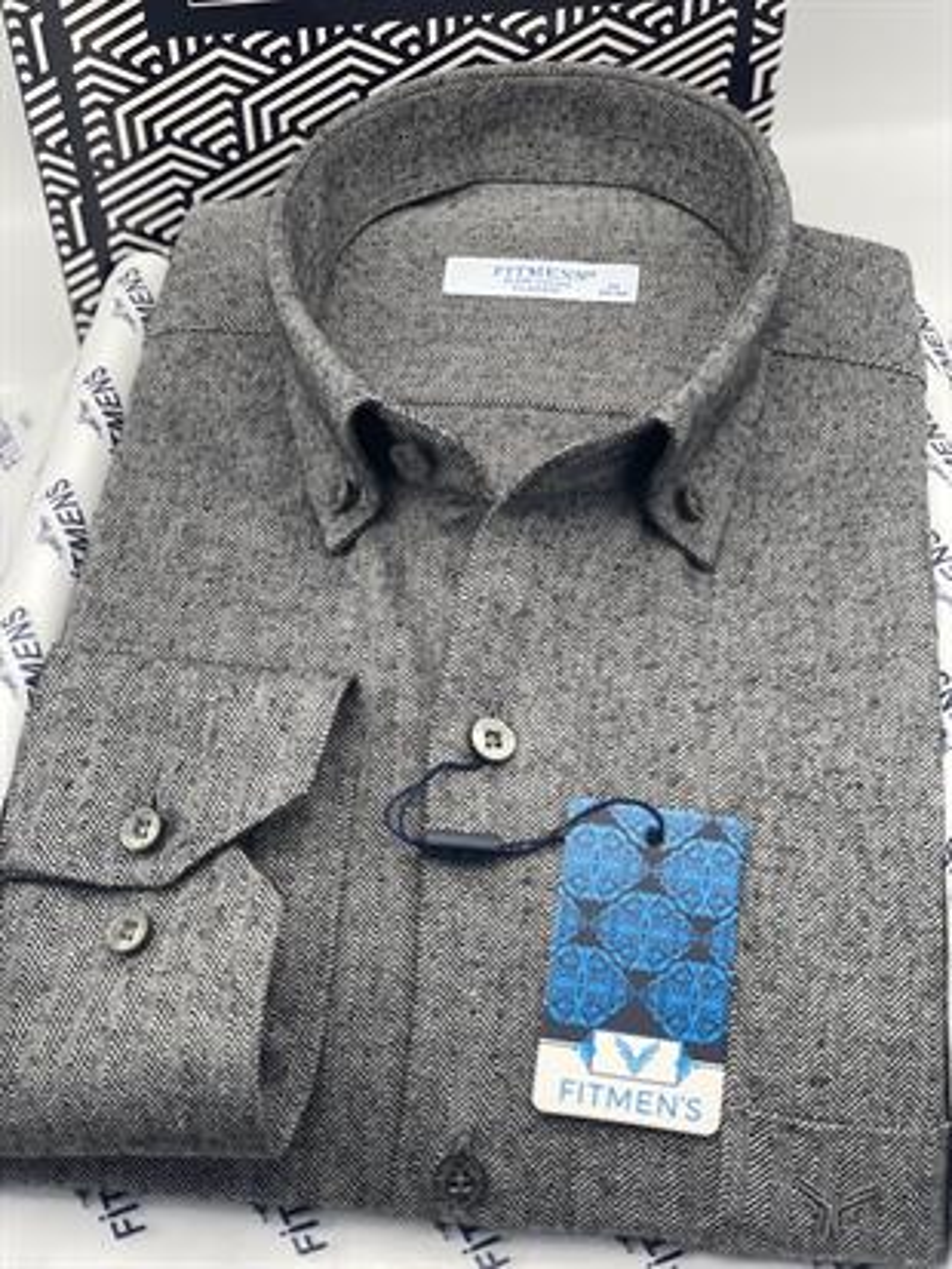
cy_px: 634
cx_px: 476
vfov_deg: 36.8
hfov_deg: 28.0
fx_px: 1906
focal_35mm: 52
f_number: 2
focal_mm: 6
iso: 50
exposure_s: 1/100
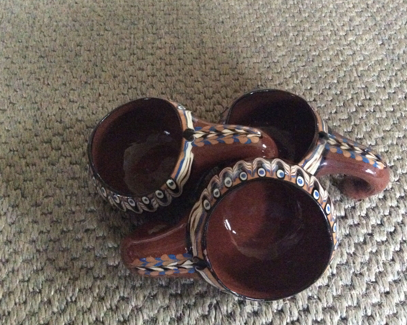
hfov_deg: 52.8
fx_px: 410
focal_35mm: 34
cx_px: 215
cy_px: 163
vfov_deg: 43.4
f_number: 2.4
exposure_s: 1/17
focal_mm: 3.3
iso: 800
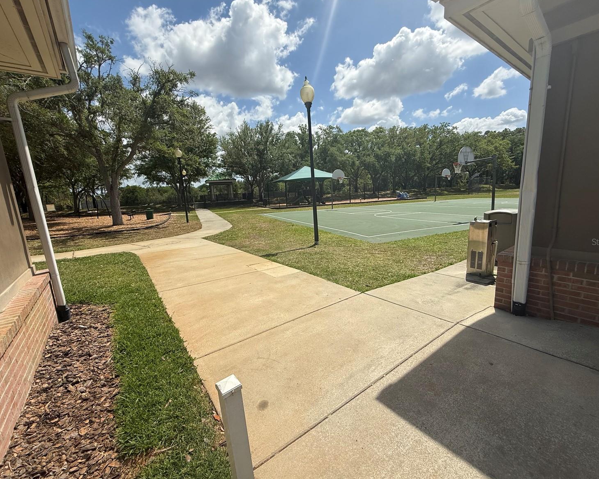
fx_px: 266
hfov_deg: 96.8
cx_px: 302
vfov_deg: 84.0
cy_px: 242
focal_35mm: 15
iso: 50
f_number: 2.2
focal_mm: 2.22
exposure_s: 1/3891
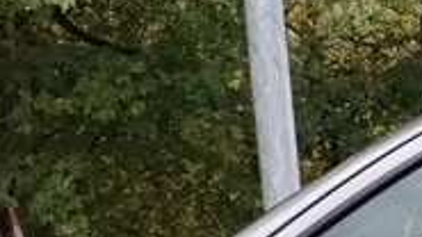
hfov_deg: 13.0
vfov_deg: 7.5
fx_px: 1712
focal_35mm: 153
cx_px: 703
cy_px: 551
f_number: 1.8
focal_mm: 4.75
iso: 473
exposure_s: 1/33.3
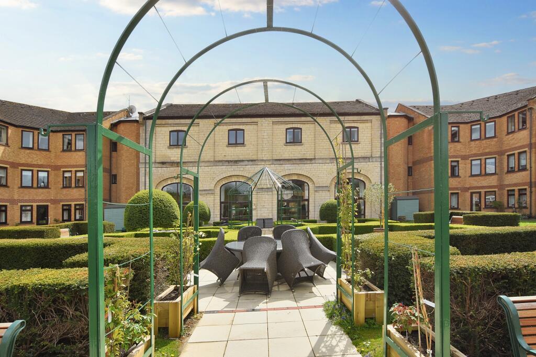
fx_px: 290
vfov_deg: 63.2
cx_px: 268
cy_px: 178
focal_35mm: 20
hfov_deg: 85.4
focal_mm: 13
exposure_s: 1/320
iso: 100
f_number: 9
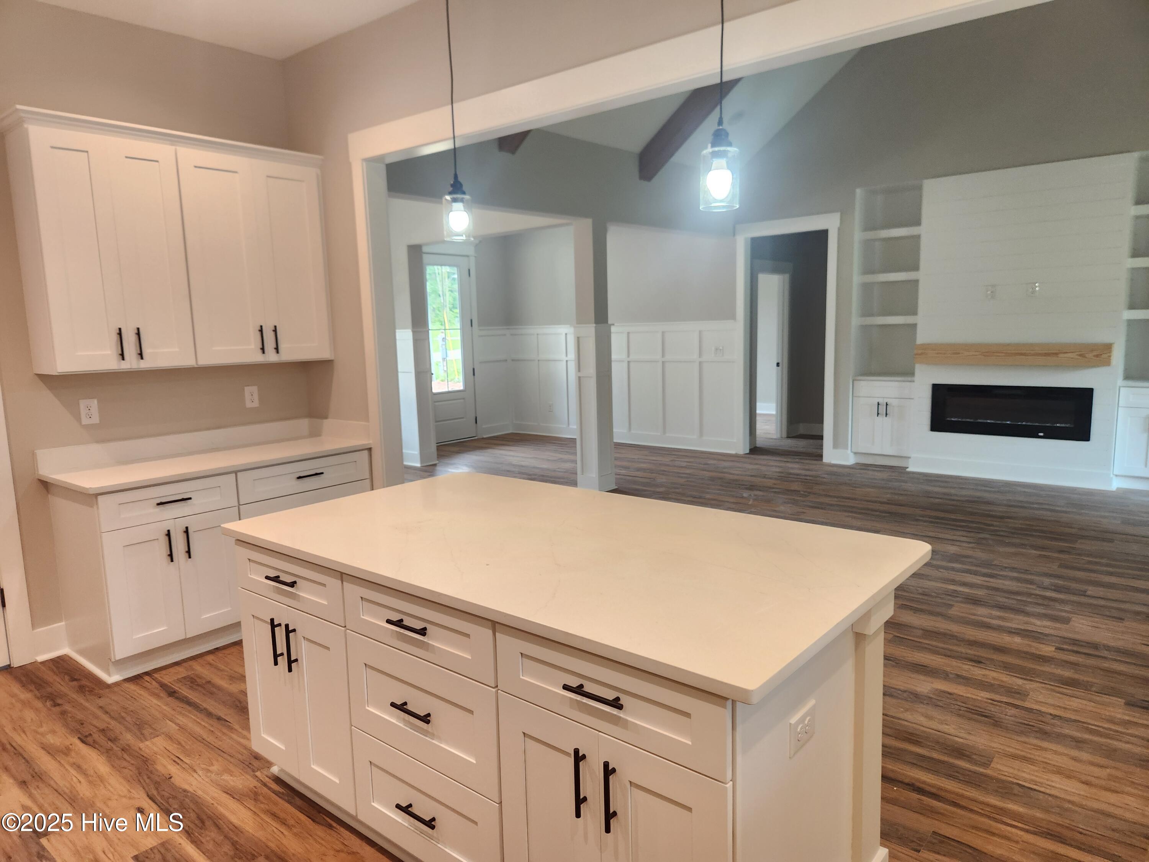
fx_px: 763
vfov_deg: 58.9
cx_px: 574
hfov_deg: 73.9
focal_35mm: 23
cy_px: 431
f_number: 1.8
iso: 160
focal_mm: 5.4
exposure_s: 1/120
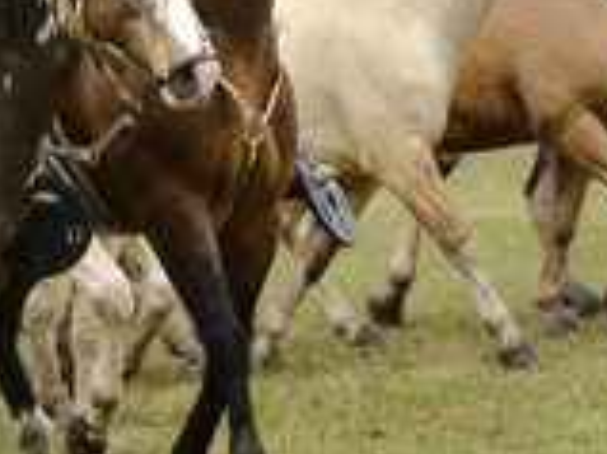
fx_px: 8884
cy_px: 84
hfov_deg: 3.9
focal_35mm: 507
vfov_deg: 2.9
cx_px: 241
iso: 400
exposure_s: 1/640
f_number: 5
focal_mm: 200
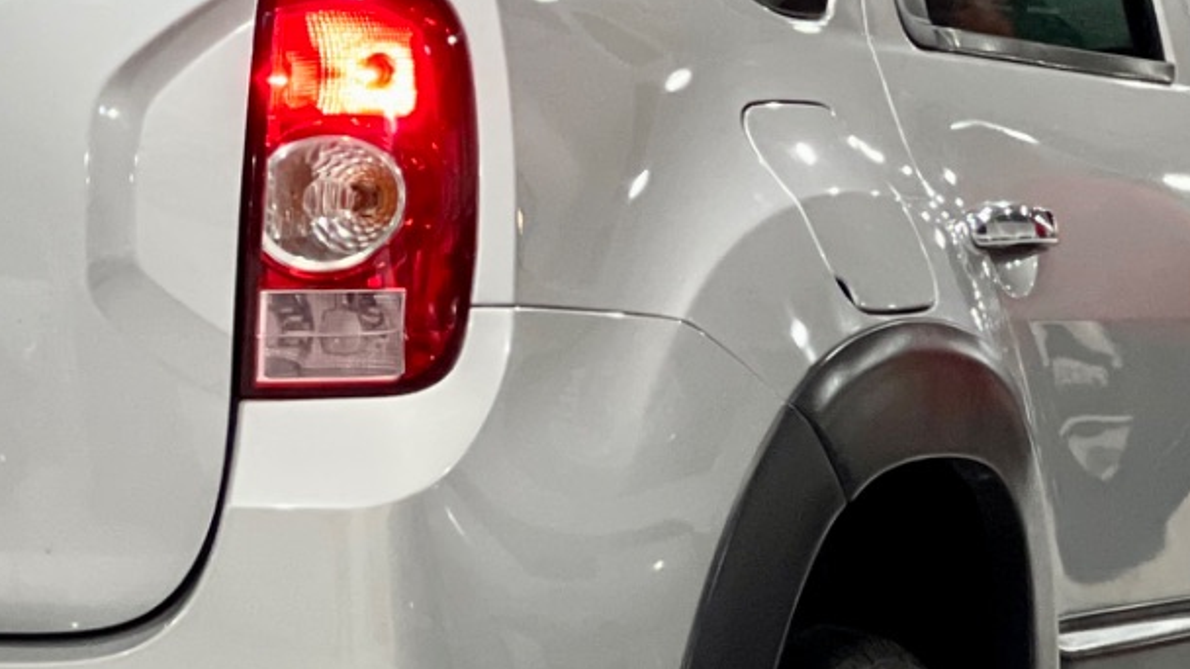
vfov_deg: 4.6
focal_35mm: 265
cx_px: 131
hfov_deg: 8.1
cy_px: 333
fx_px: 8362
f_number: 2.8
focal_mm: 9
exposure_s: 1/40
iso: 400
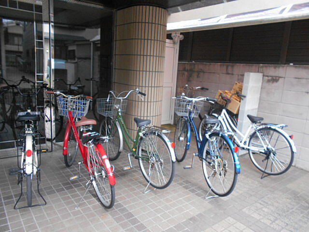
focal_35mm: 26
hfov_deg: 67.3
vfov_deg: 53.1
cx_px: 154
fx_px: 232
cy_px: 116
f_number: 3.2
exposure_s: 1/30
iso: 360
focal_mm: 4.6
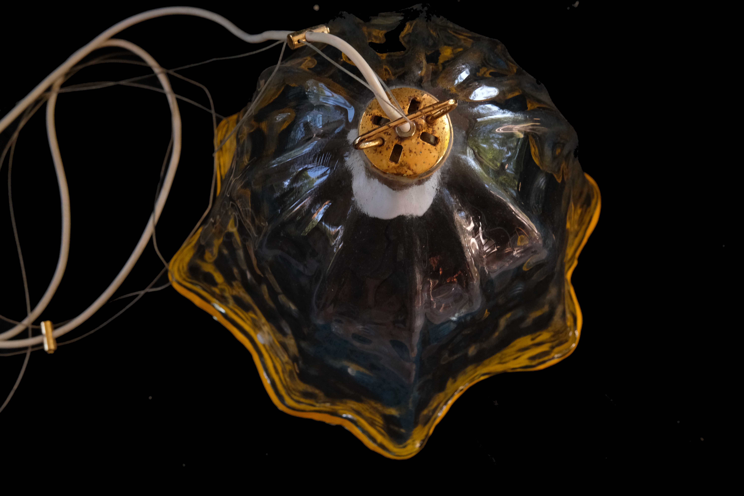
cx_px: 372
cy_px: 248
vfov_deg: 25.5
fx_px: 1095
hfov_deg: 37.5
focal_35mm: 53
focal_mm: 35
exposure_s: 1/125
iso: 2500
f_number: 6.4
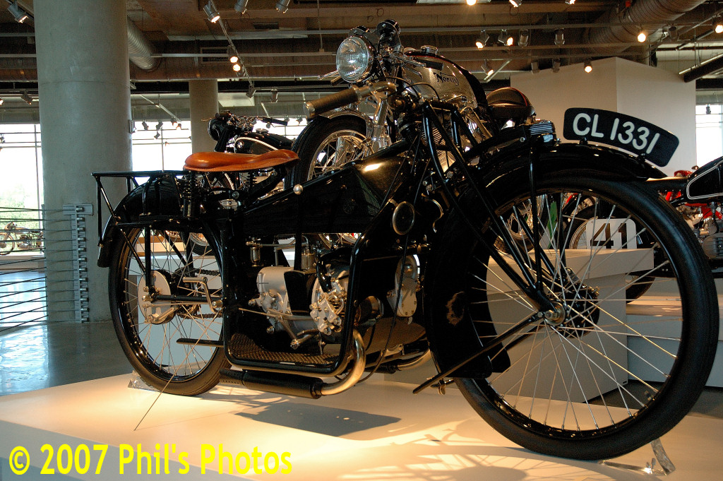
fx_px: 873
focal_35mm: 44
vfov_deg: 30.8
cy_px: 240
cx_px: 362
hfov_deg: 45.0
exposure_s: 1/60
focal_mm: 29
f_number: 4
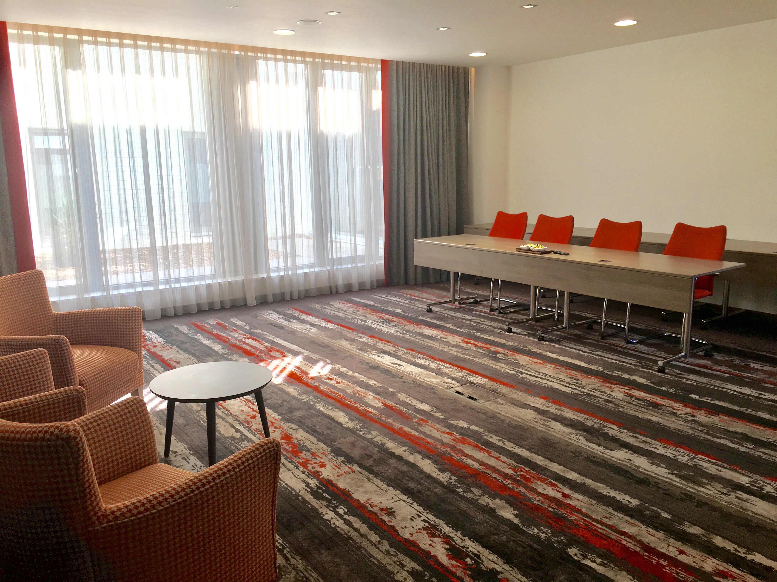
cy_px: 291
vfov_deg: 48.2
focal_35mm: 29
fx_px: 651
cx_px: 388
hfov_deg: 61.7
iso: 25
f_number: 2.2
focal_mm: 4.15
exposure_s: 1/50
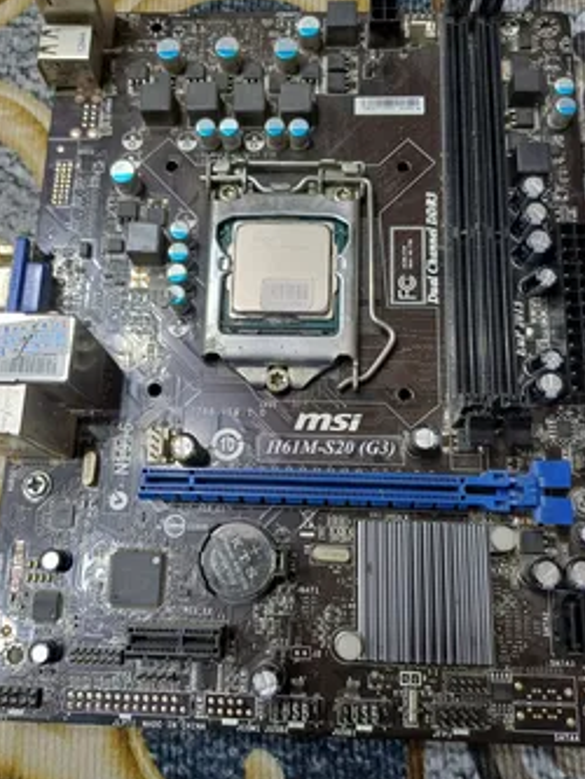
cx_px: 295
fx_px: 676
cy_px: 374
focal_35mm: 30
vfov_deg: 59.9
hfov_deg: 46.8
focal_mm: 4.65
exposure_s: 1/50
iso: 160
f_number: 1.8
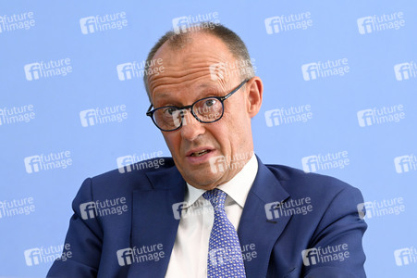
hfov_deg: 13.7
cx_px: 208
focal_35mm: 150
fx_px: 1736
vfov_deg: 9.1
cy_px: 139
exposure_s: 1/500
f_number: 7.1
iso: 3200
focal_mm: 150
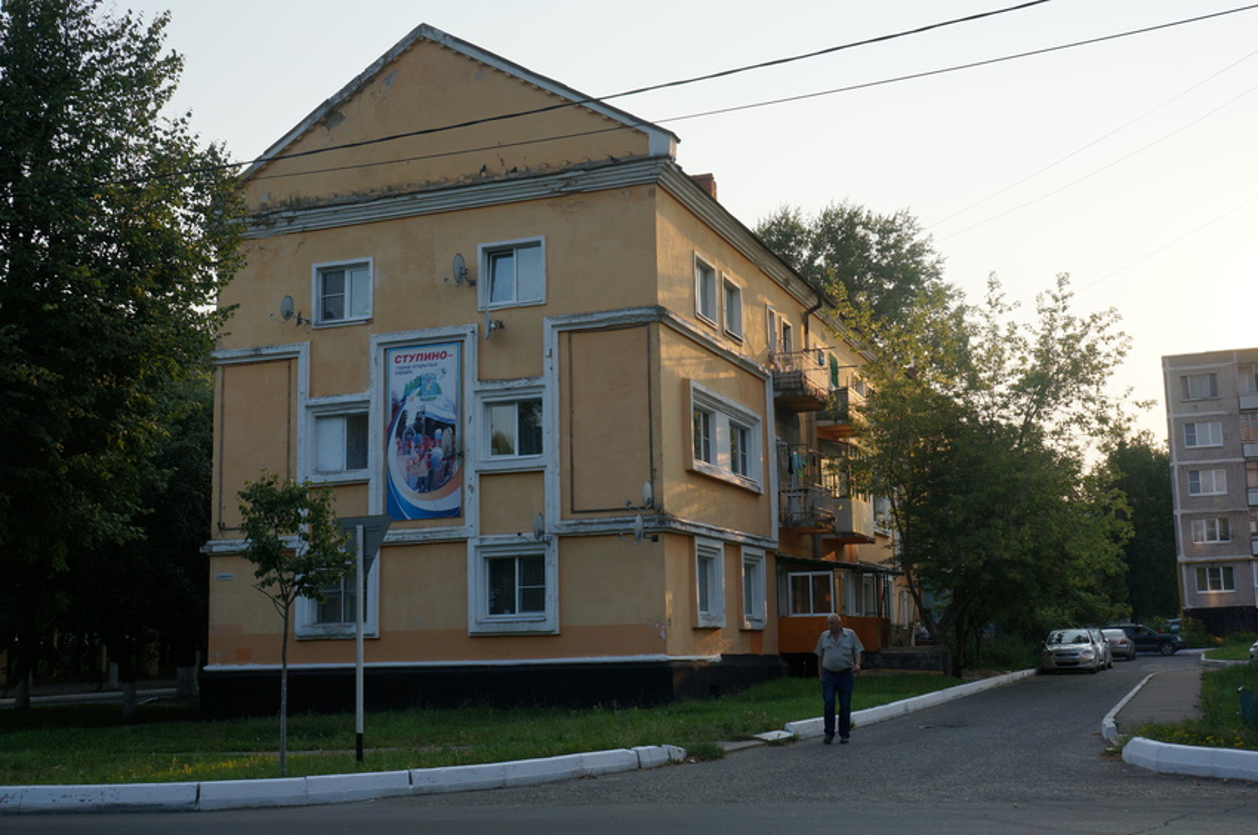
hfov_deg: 48.0
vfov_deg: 32.9
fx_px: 1413
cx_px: 629
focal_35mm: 40
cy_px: 418
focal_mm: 27
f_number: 9
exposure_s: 1/160
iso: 100
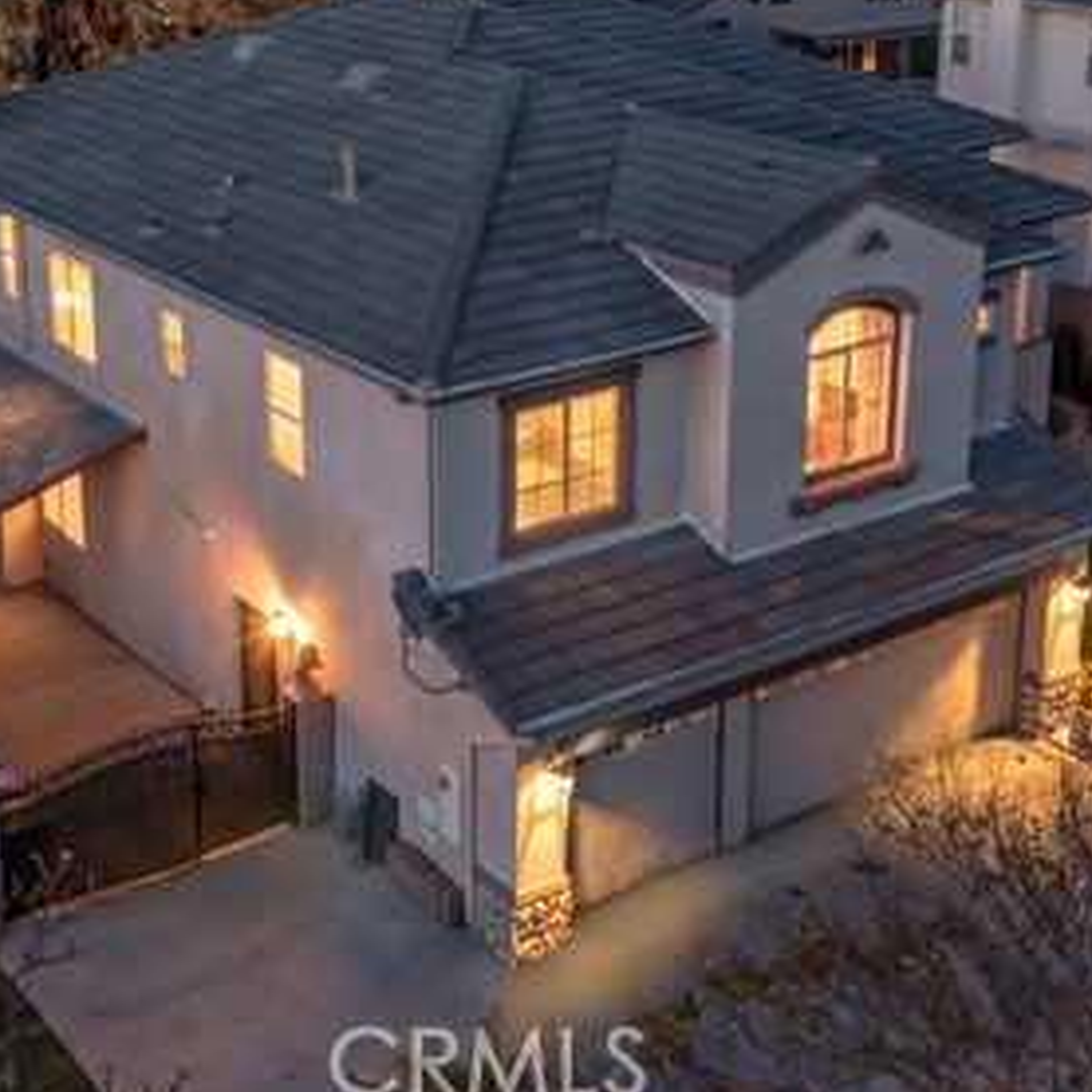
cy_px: 280
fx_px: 1963
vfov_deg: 30.6
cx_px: 422
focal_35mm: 55
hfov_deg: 31.0
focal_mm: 10.26
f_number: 4
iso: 800
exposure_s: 1/6
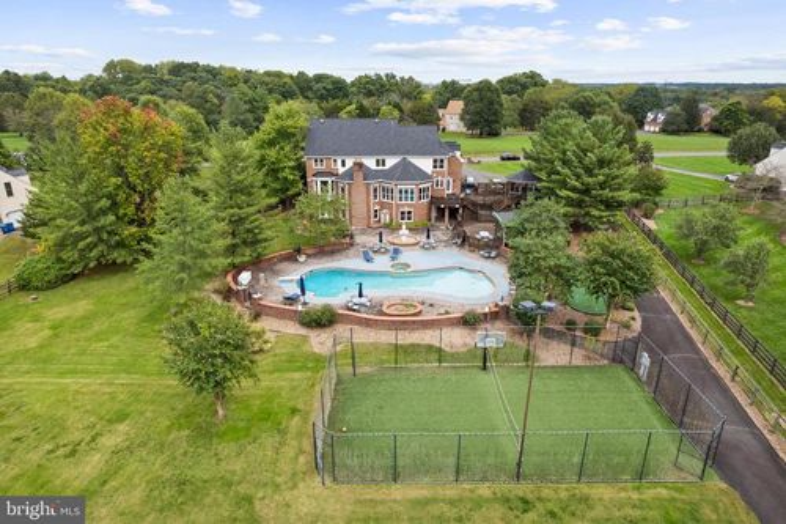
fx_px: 480
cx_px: 393
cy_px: 262
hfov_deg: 78.6
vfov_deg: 57.2
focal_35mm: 22
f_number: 2.8
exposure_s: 1/730
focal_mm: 8.38
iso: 100
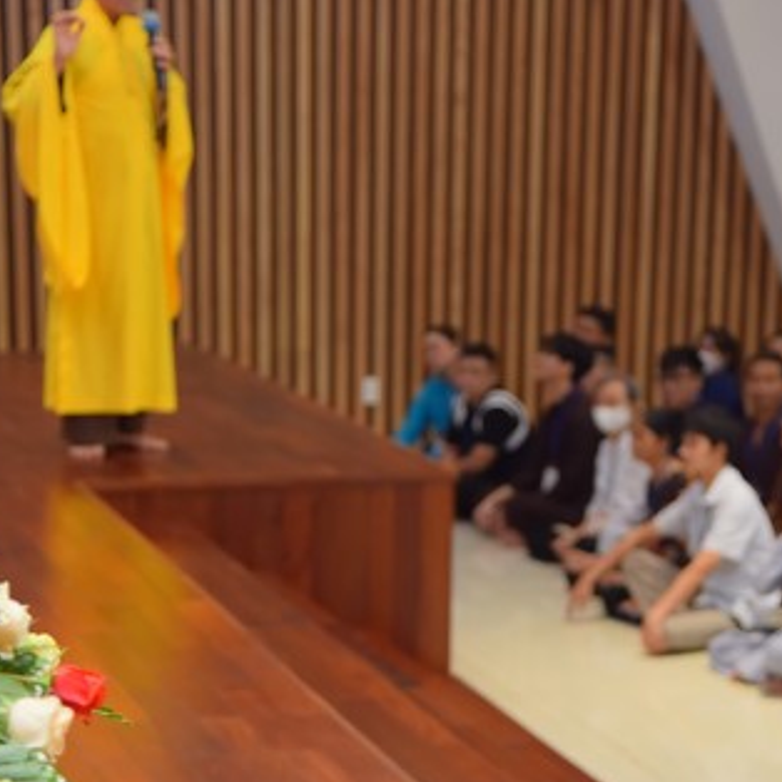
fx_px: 2965
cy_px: 643
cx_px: 382
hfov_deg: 15.0
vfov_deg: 14.9
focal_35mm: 116
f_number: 4
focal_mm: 66
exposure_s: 1/160
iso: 800
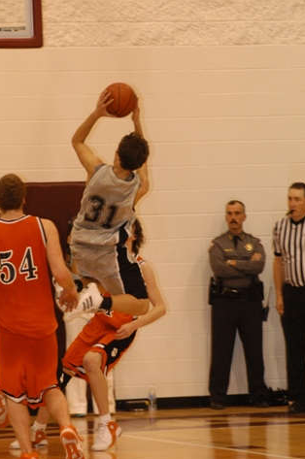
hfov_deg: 5.0
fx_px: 3526
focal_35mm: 277
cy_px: 206
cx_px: 137
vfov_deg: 7.5
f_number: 3.5
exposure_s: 1/160
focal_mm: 145
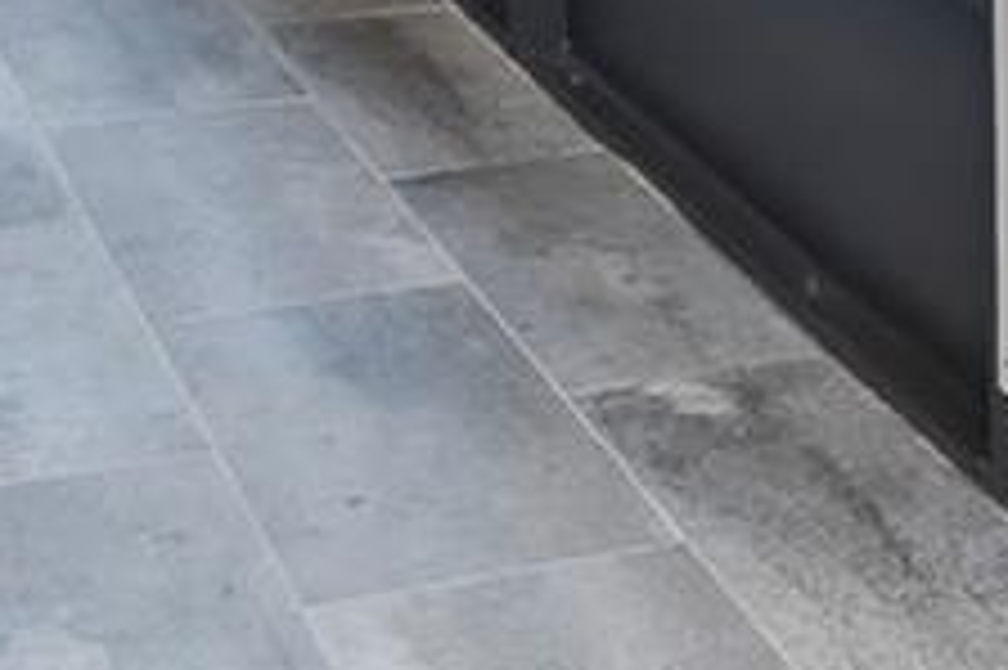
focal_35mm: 107
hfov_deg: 18.9
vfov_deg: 11.1
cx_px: 824
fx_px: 2994
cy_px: -859
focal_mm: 10
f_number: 7.1
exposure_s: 1/8
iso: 100
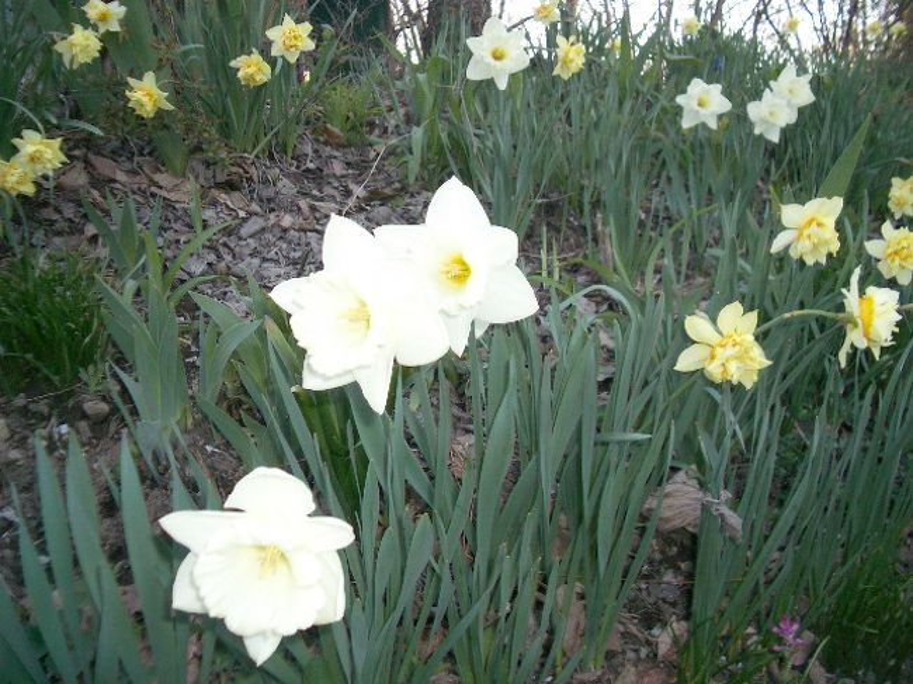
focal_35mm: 35
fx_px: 923
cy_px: 342
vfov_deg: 40.7
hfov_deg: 52.6
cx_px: 456
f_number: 2.6
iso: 100
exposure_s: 1/125
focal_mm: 5.8
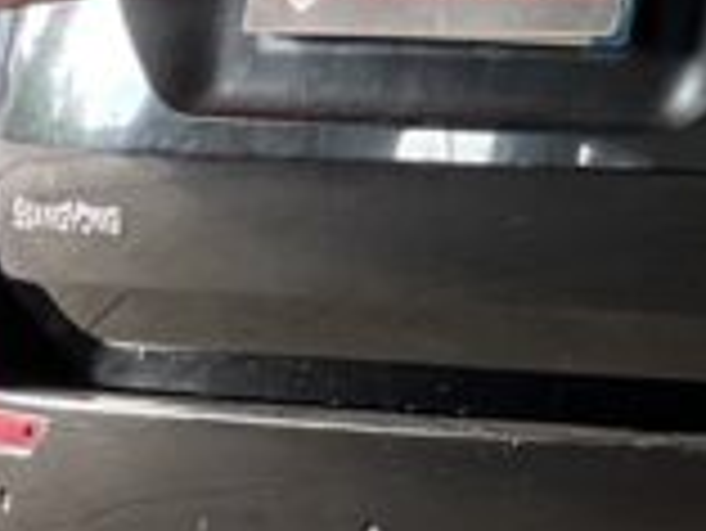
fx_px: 8021
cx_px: 1686
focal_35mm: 393
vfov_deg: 3.8
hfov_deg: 4.9
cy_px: -342
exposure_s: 1/76
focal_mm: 9
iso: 250
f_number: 2.8
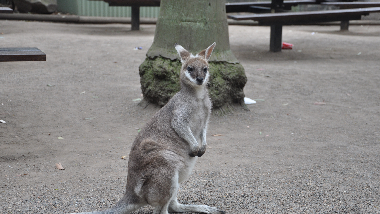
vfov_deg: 17.7
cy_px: 106
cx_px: 195
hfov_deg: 31.0
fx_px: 685
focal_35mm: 68
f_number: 4.5
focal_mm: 40
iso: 400
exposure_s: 1/320
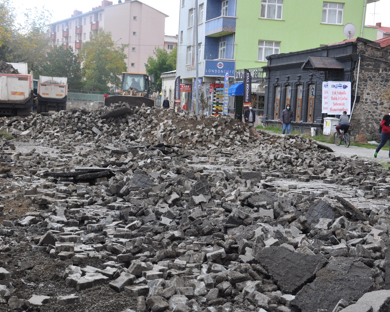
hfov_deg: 26.4
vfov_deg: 21.3
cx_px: 212
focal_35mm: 72
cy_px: 164
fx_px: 831
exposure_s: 1/200
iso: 200
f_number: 7.1
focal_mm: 40
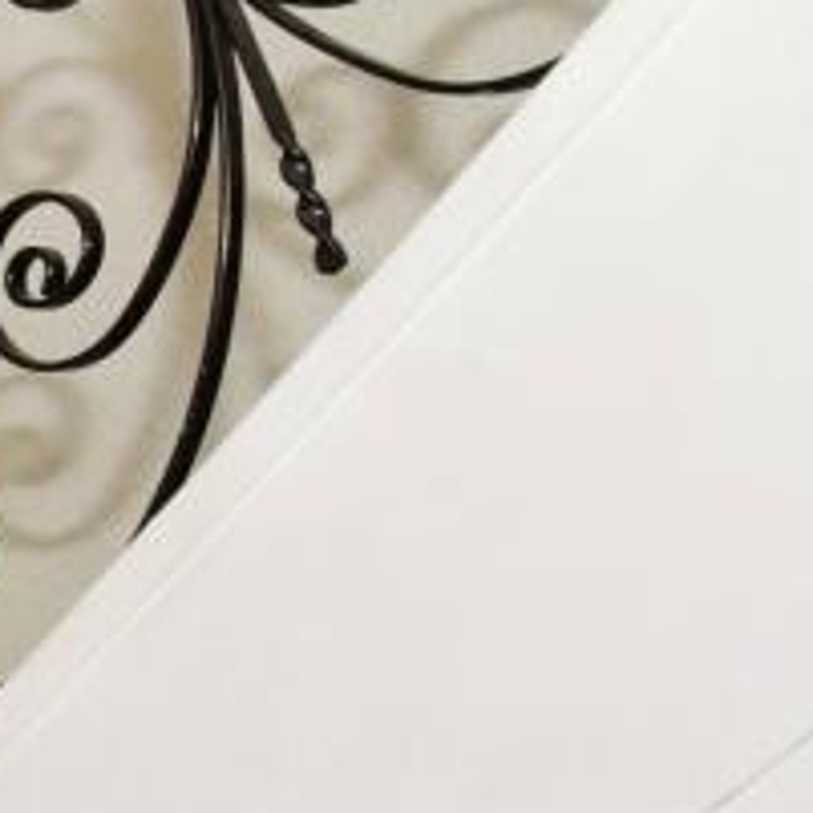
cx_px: -898
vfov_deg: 26.5
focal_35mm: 65
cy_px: 467
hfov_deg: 17.3
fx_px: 1727
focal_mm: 10
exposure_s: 1/60
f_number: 11
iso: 1000
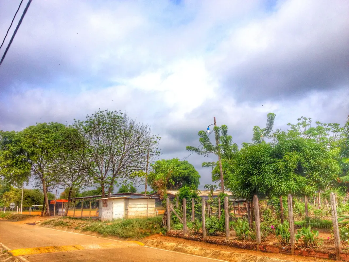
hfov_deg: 52.6
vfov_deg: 40.7
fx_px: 353
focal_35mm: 35
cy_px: 131
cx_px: 174
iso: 50
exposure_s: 1/1381
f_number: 2.4
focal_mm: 4.28
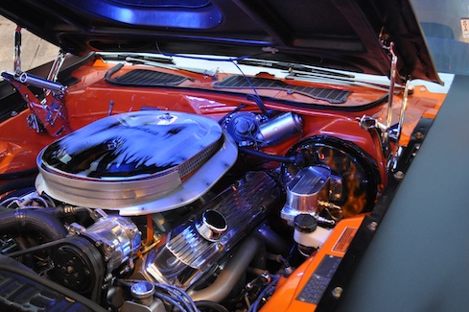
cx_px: 172
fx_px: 599
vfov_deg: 29.2
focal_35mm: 46
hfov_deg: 42.4
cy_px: 164
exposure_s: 1/15
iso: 1600
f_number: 3.8
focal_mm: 20
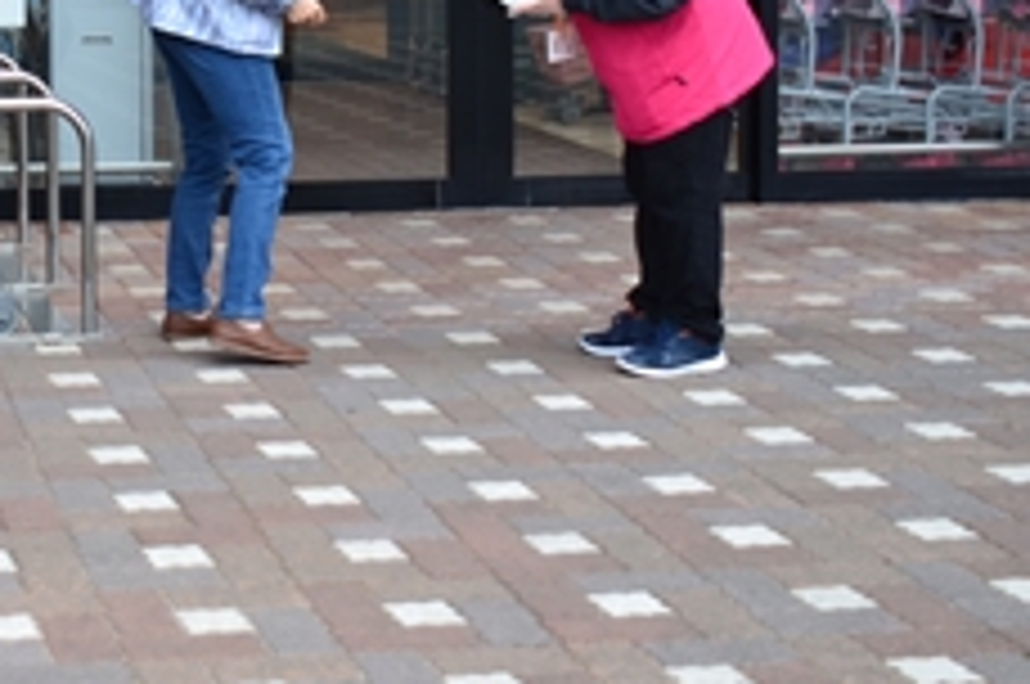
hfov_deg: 22.7
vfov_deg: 15.6
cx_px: -76
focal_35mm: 85
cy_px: -43
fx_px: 2428
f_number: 4
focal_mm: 26
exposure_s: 1/160
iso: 200
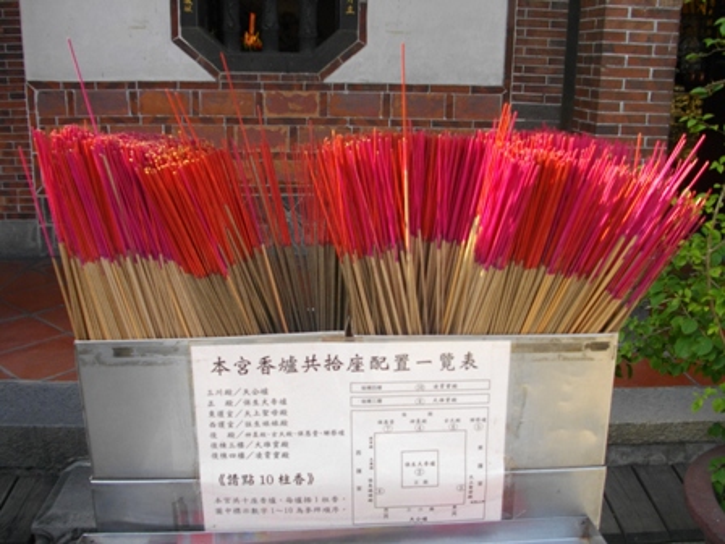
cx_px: 362
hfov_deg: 56.8
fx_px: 670
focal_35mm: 32
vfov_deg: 44.2
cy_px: 272
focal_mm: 5.7
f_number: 2.9
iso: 100
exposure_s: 1/200
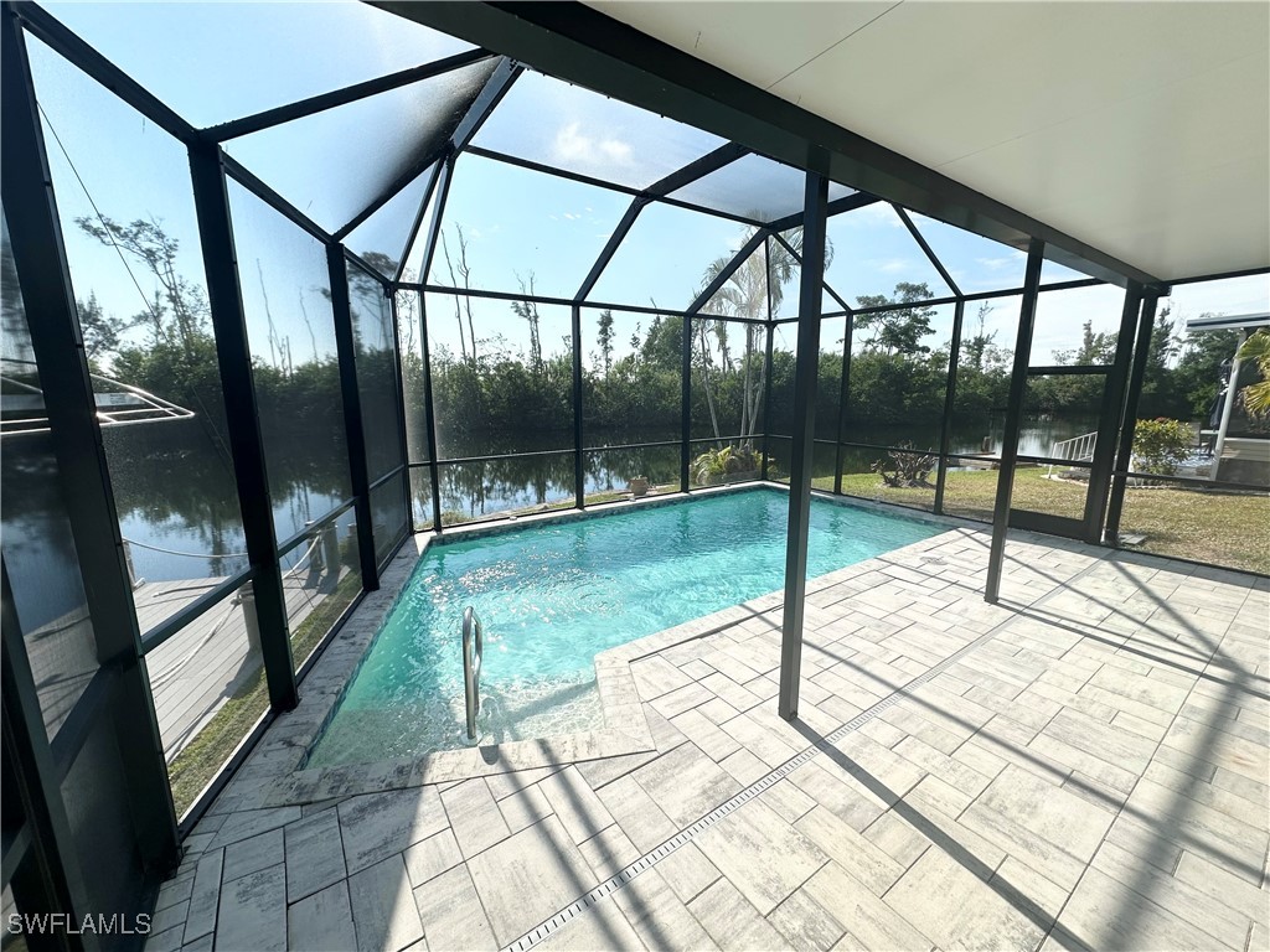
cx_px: 635
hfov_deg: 102.1
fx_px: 514
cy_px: 476
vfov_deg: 85.7
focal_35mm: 14
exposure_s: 1/1319
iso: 50
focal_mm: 2.22
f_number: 2.2
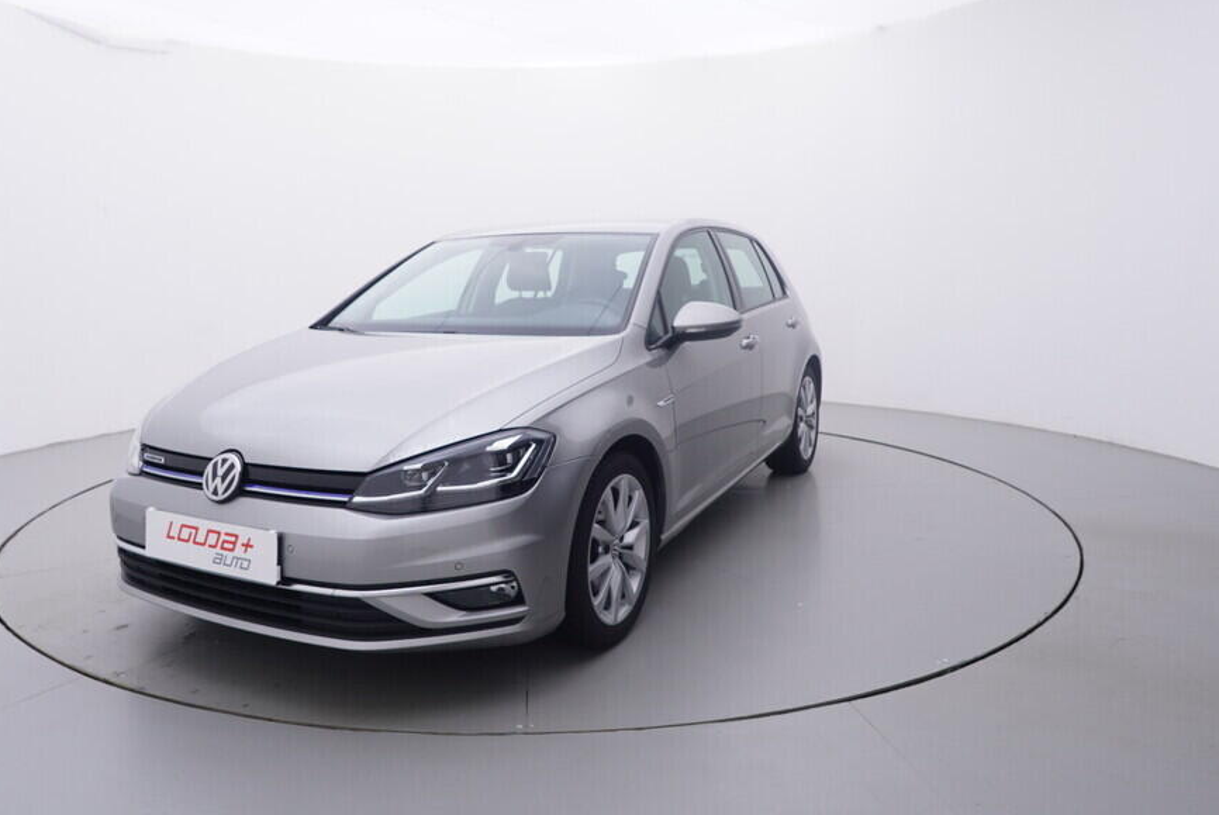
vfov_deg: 48.6
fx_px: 901
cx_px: 533
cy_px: 373
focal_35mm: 27
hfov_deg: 67.9
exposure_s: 1/80
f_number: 5
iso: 200
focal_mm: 15
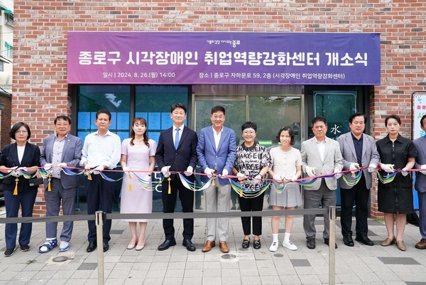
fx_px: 367
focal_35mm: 31
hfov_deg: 60.2
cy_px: 142
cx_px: 213
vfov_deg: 42.4
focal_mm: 31
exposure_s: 1/1600
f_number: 8
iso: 4000
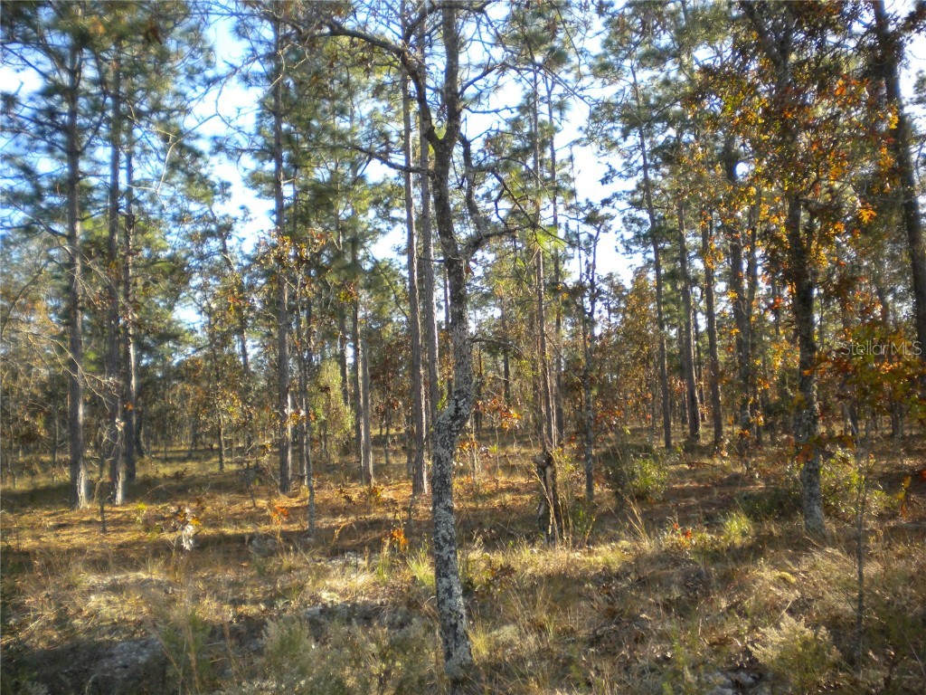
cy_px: 348
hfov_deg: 52.6
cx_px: 463
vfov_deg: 40.7
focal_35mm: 35
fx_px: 936
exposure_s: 1/425
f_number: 3.1
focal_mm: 6.3
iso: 171
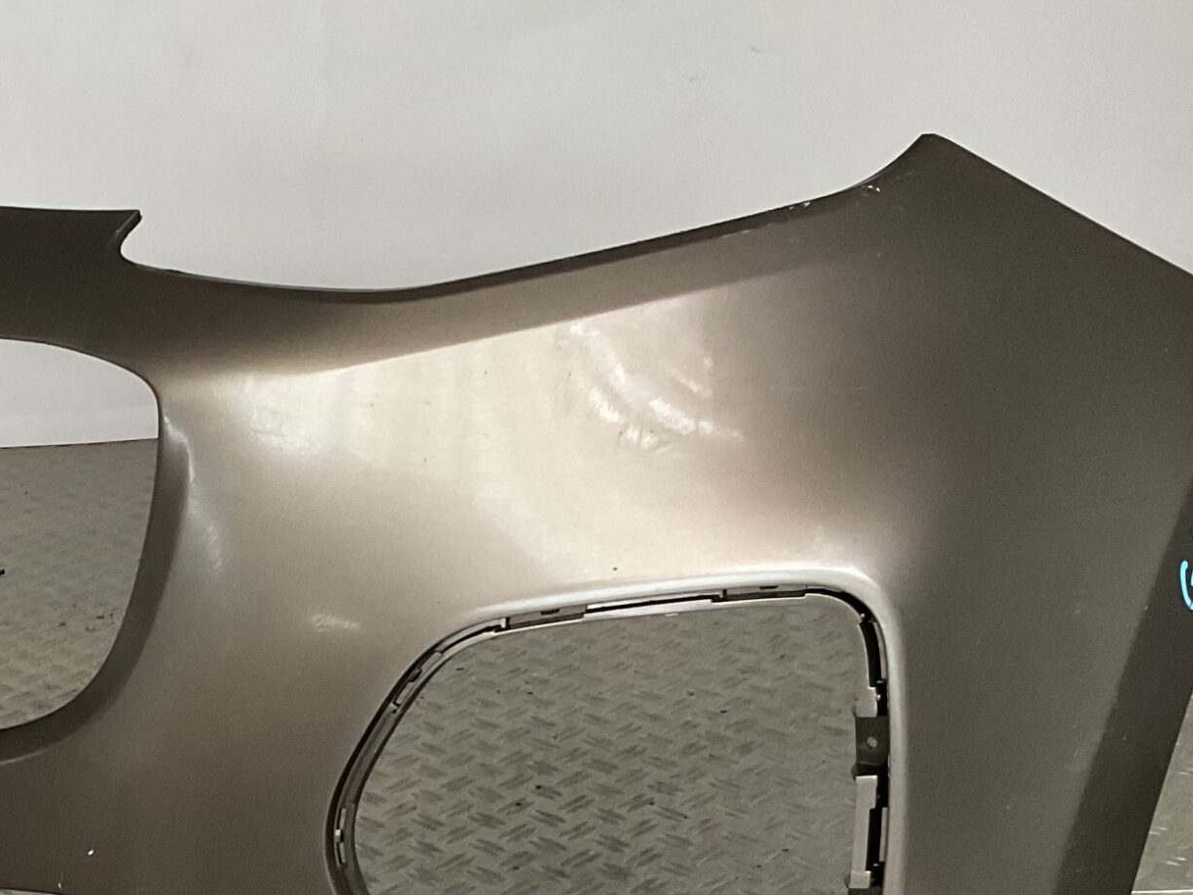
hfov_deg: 30.3
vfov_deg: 23.7
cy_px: 700
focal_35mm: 61
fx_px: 2103
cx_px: 124
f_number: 1.8
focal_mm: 3
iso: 160
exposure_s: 1/50
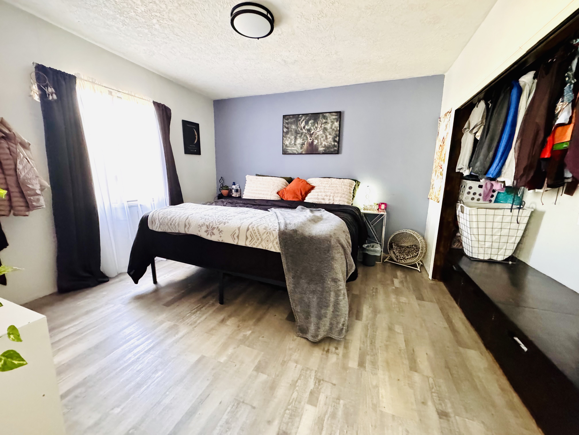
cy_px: 218
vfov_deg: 85.7
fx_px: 234
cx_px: 290
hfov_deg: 102.1
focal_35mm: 14
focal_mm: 2.22
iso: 1250
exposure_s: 1/60
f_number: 2.2
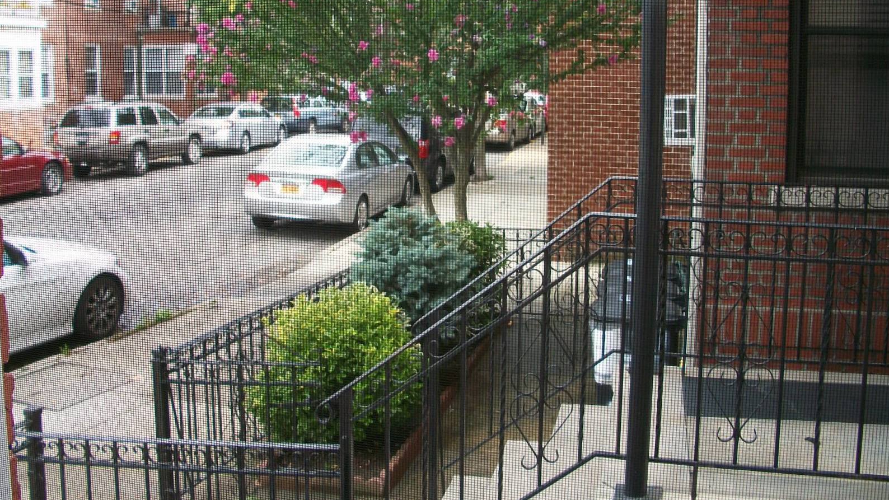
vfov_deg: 30.3
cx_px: 445
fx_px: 919
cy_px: 194
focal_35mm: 39
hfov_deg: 51.6
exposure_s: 1/125
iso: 80
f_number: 3.1
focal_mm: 6.3
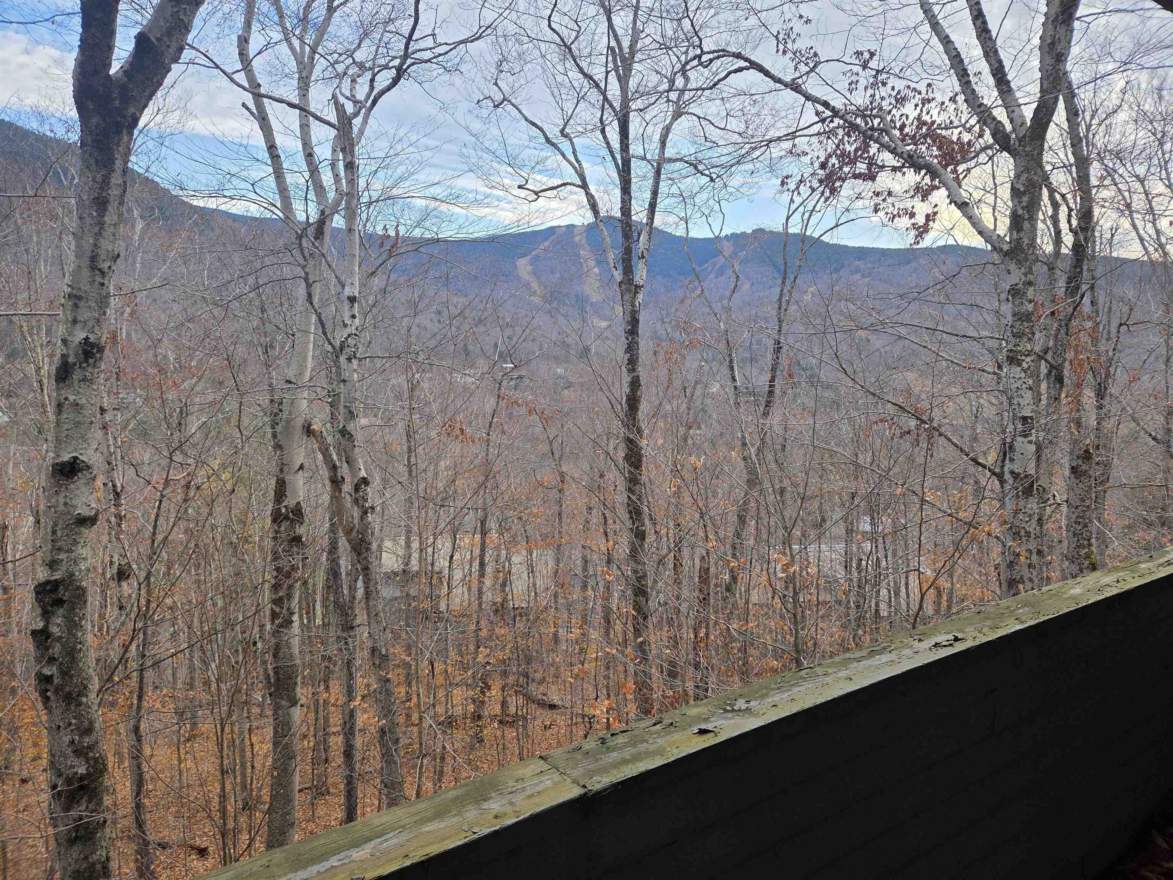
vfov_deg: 58.9
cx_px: 586
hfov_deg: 73.9
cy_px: 440
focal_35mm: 23
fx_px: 779
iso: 80
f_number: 1.8
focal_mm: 5.4
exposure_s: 1/671
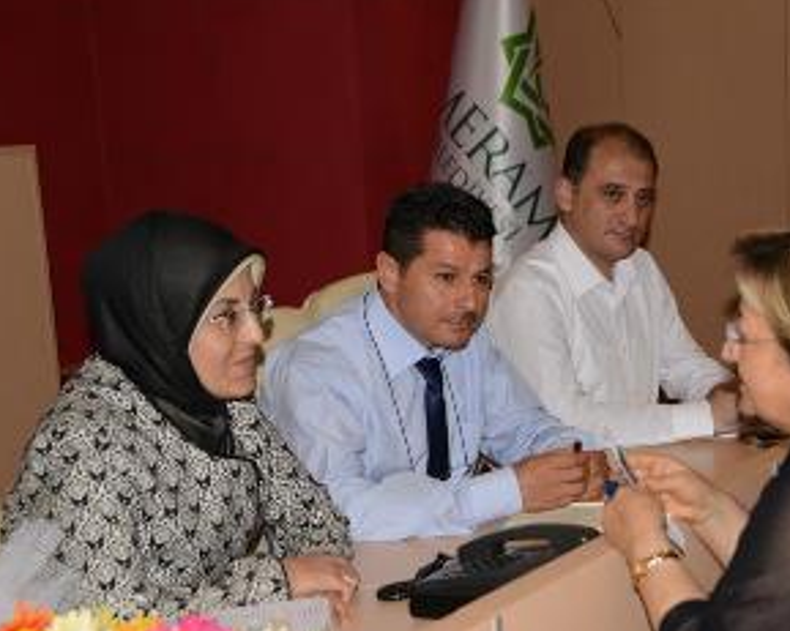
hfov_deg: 23.8
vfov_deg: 19.1
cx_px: 495
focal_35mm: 80
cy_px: 397
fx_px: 1870
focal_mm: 55
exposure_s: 1/160
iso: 500
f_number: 4.5
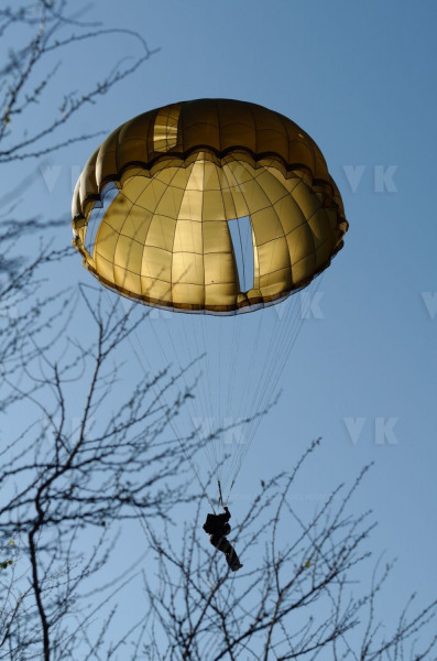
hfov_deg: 13.0
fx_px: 1922
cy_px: 330
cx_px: 218
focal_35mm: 105
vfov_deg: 19.5
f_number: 6.3
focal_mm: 70
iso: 160
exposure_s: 1/1250
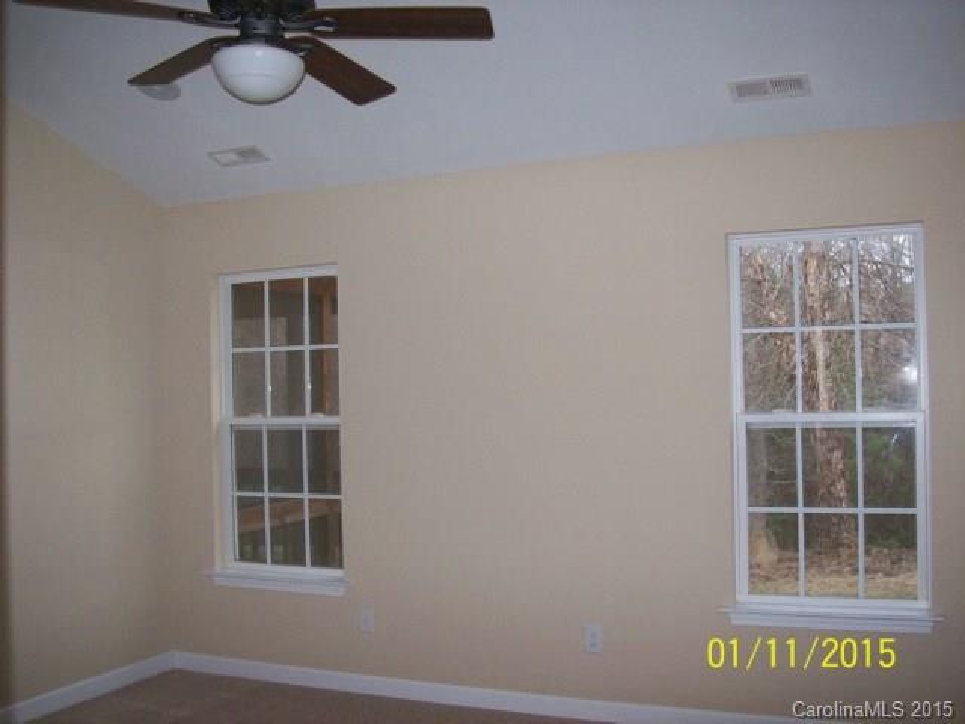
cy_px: 362
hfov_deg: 51.4
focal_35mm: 36
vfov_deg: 39.7
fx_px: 1004
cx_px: 482
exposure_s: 1/64
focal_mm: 6
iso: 200
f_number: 2.7
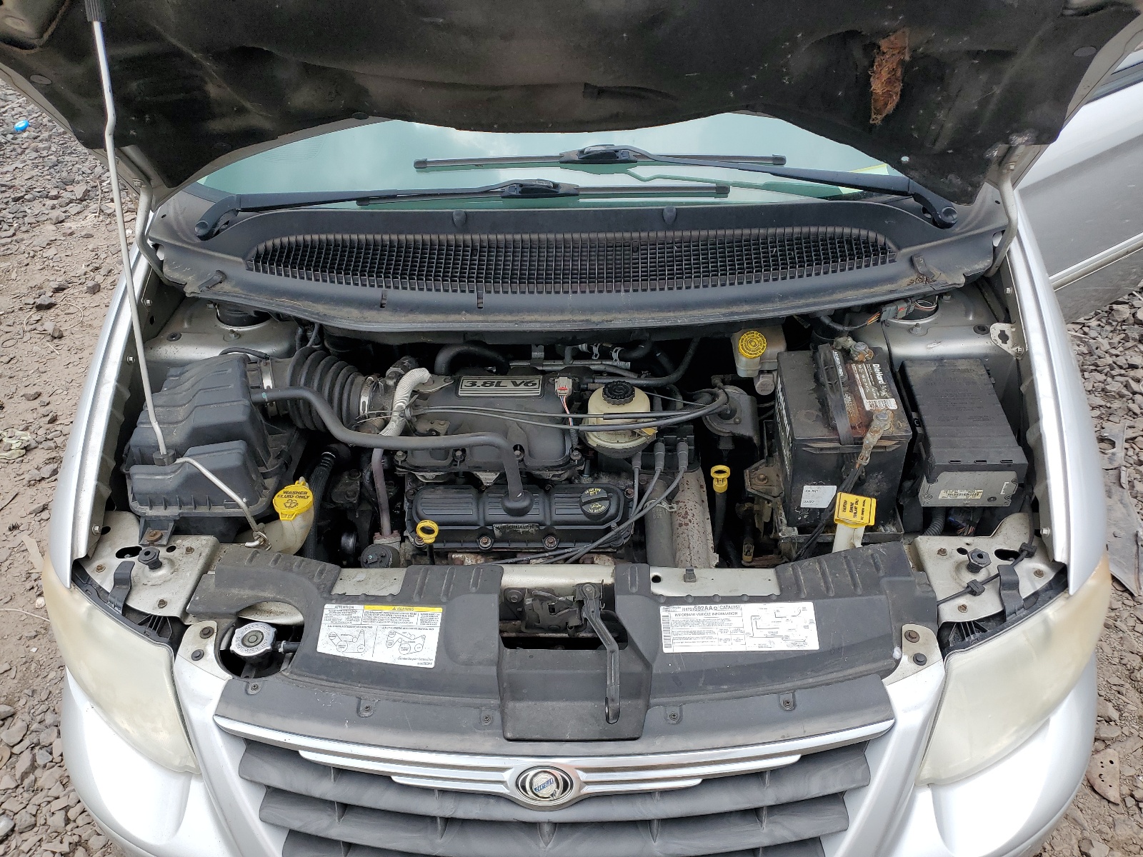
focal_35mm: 26
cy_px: 428
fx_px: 859
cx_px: 572
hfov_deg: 67.3
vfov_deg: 53.1
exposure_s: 1/769
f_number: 1.5
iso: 50
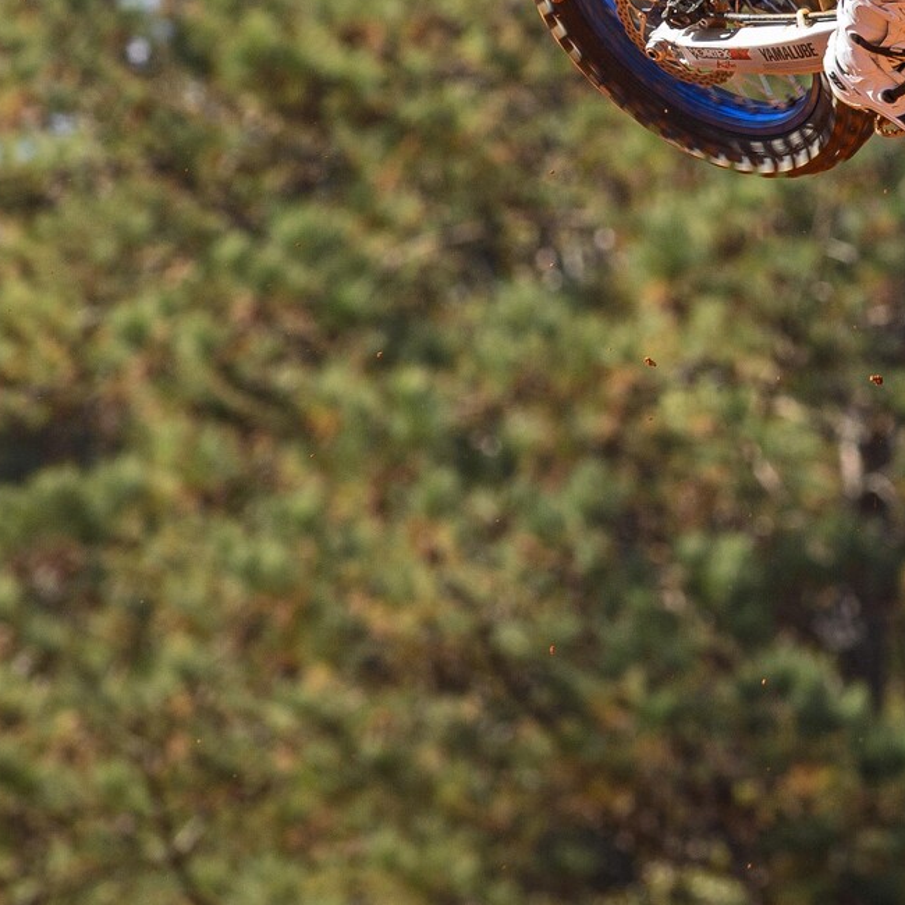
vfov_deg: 1.9
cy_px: -8
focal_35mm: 941
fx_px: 27833
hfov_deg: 1.9
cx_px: 450
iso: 1000
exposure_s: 1/1250
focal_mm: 300
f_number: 7.1
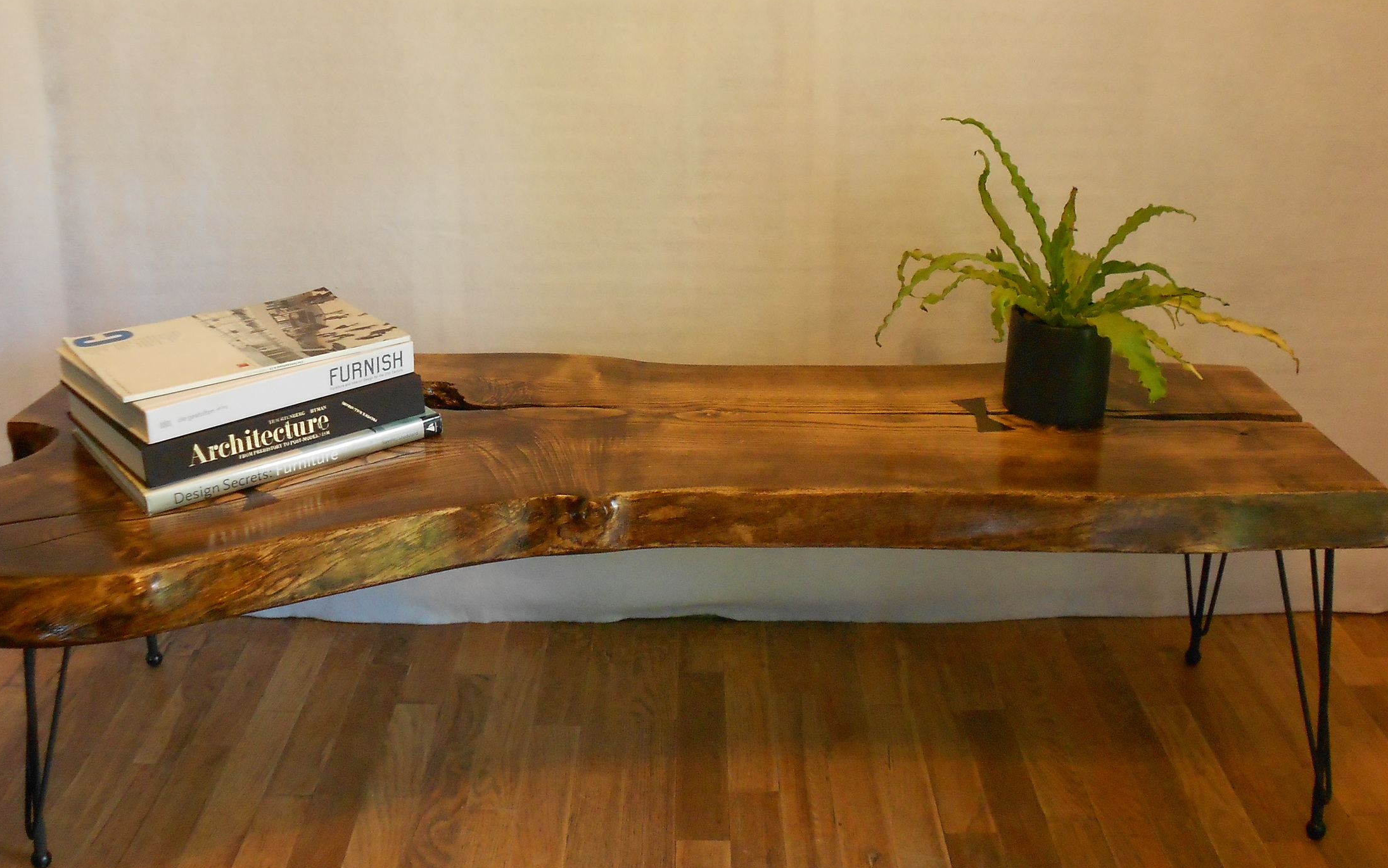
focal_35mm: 52
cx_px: 638
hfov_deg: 38.8
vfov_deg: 24.9
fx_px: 1967
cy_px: 373
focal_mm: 7.7
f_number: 4.2
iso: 250
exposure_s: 1/30
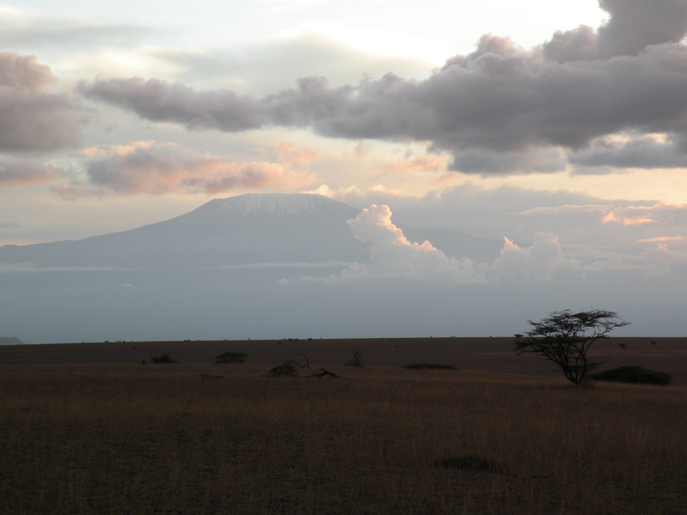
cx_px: 344
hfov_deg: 15.3
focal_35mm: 129
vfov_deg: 11.5
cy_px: 258
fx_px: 2560
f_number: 4.5
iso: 64
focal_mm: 22.9
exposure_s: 1/80.4
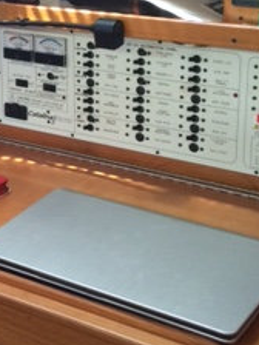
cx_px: -71
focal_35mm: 83
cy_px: 83
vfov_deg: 23.3
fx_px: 828
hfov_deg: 16.8
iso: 160
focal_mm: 4.15
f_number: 2.2
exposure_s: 1/30
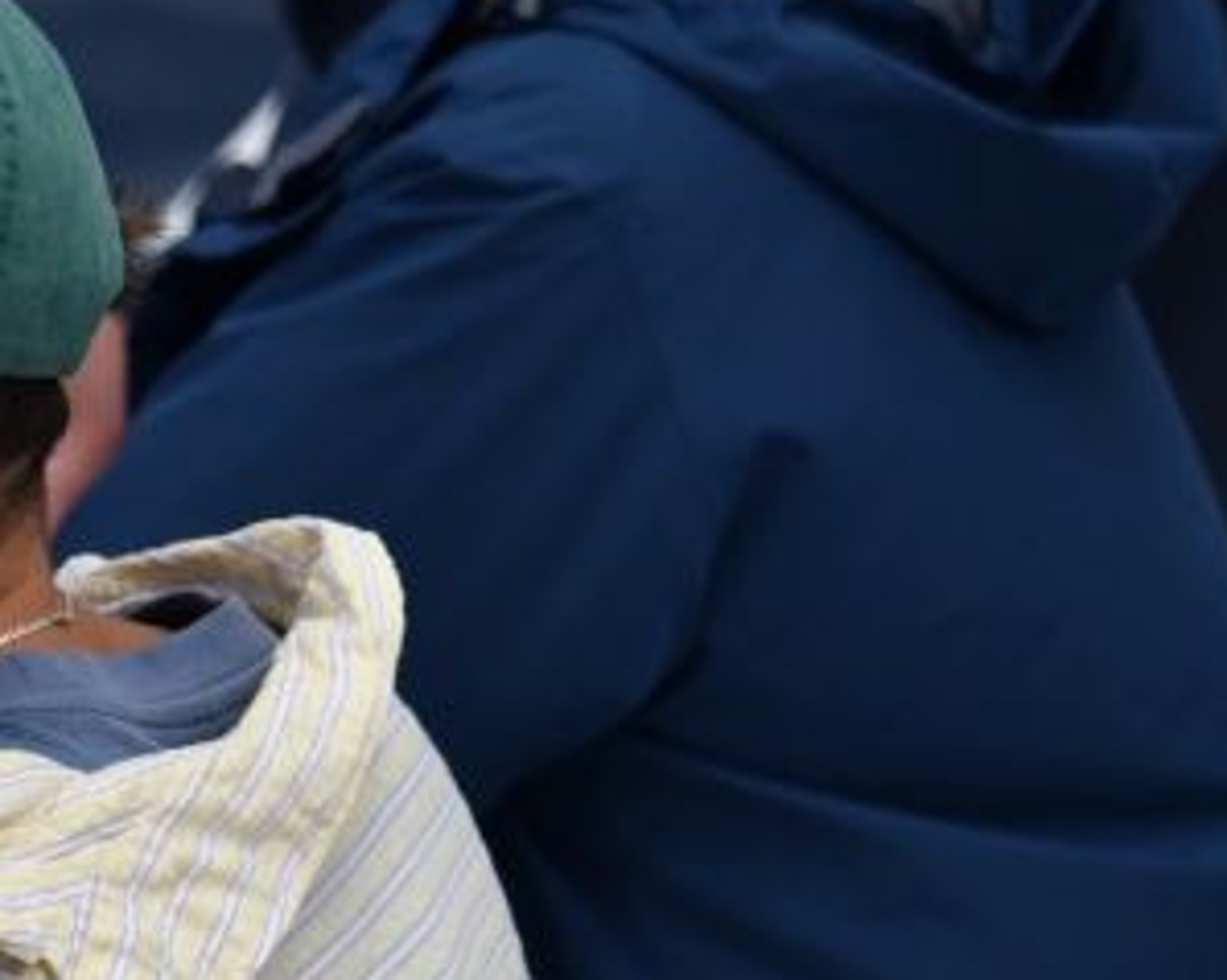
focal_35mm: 756
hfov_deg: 2.6
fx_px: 27436
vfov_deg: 2.0
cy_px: 842
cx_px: -404
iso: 560
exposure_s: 1/8000
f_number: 5.6
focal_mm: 300
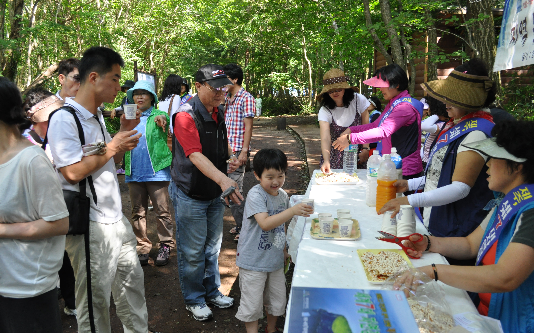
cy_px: 160
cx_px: 265
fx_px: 451
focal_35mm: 31
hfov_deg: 61.2
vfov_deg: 40.6
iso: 1000
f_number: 8
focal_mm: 20
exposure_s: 1/250
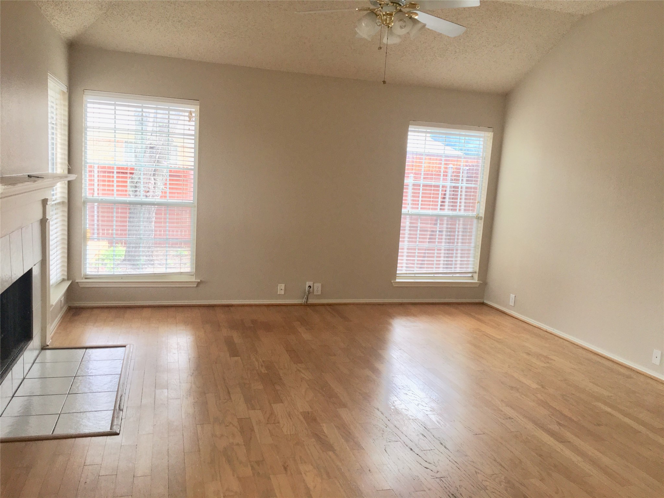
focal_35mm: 29
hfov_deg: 61.7
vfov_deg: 48.2
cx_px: 332
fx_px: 556
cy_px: 249
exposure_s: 1/72
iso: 25
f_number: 2.2
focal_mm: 4.15
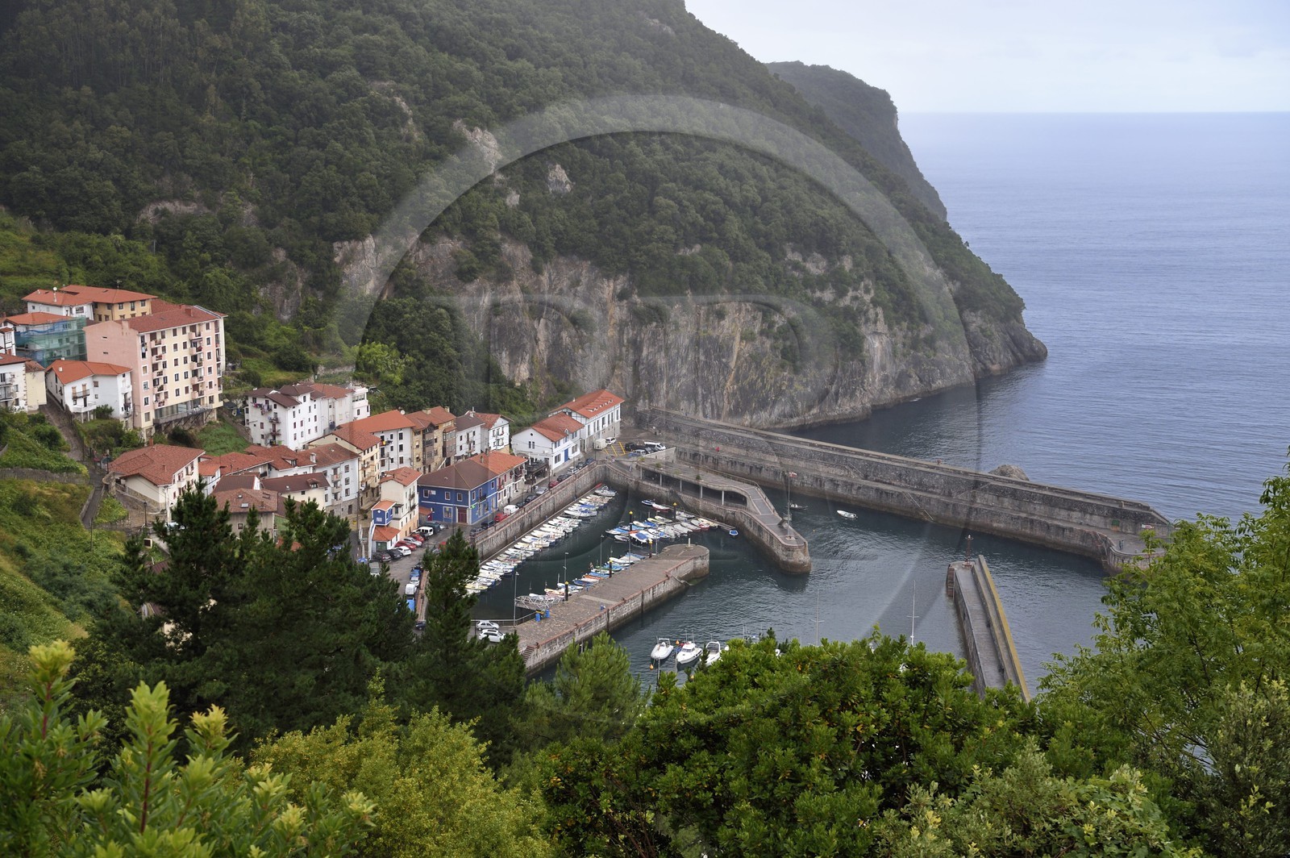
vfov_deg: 30.5
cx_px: 645
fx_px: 1575
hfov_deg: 44.5
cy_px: 429
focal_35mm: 44
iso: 400
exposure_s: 1/250
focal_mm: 44
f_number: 6.3
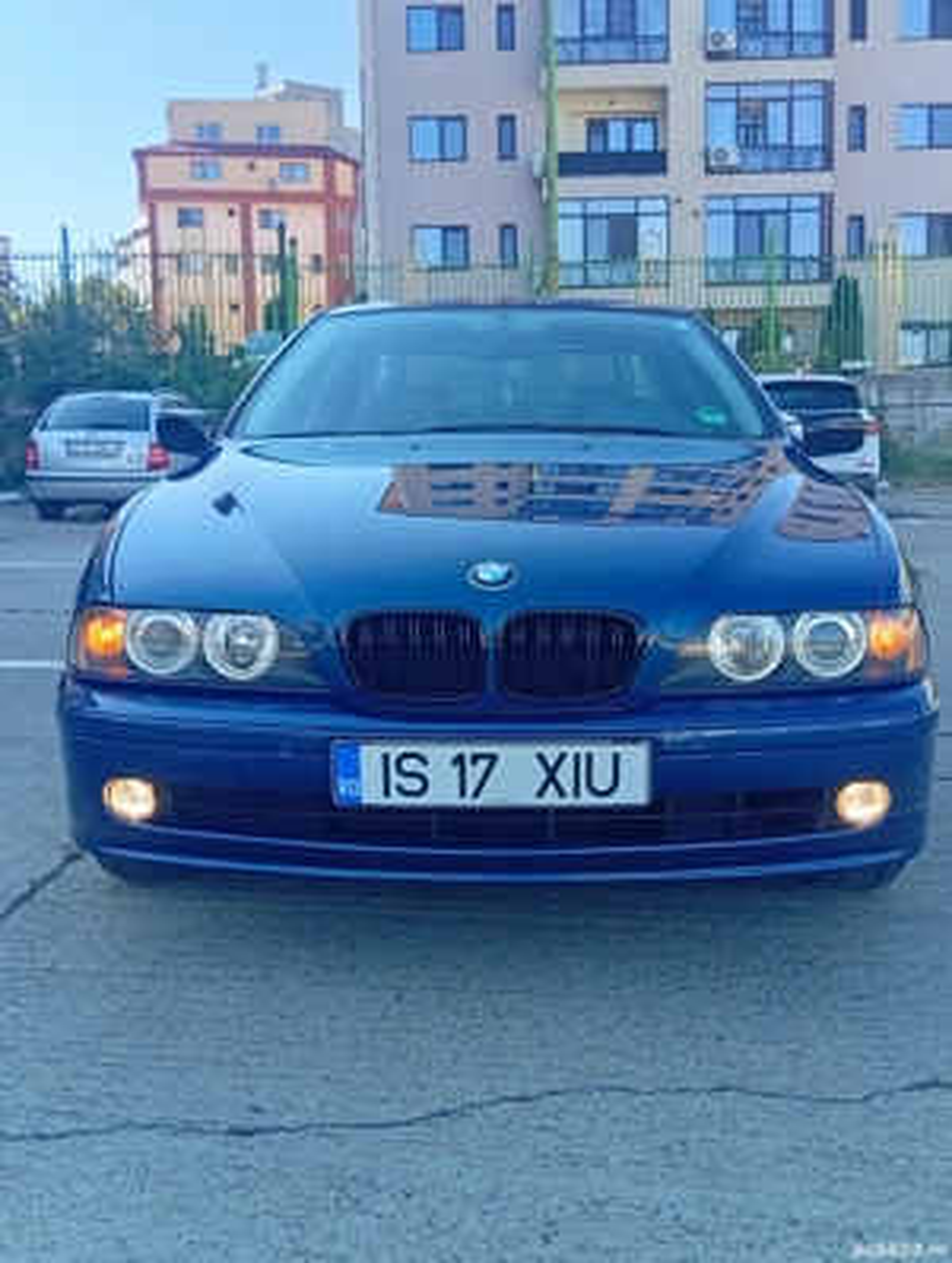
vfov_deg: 48.9
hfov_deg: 37.8
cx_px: 476
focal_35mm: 38
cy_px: 632
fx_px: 1389
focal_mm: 3.84
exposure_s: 1/271
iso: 50
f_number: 1.8
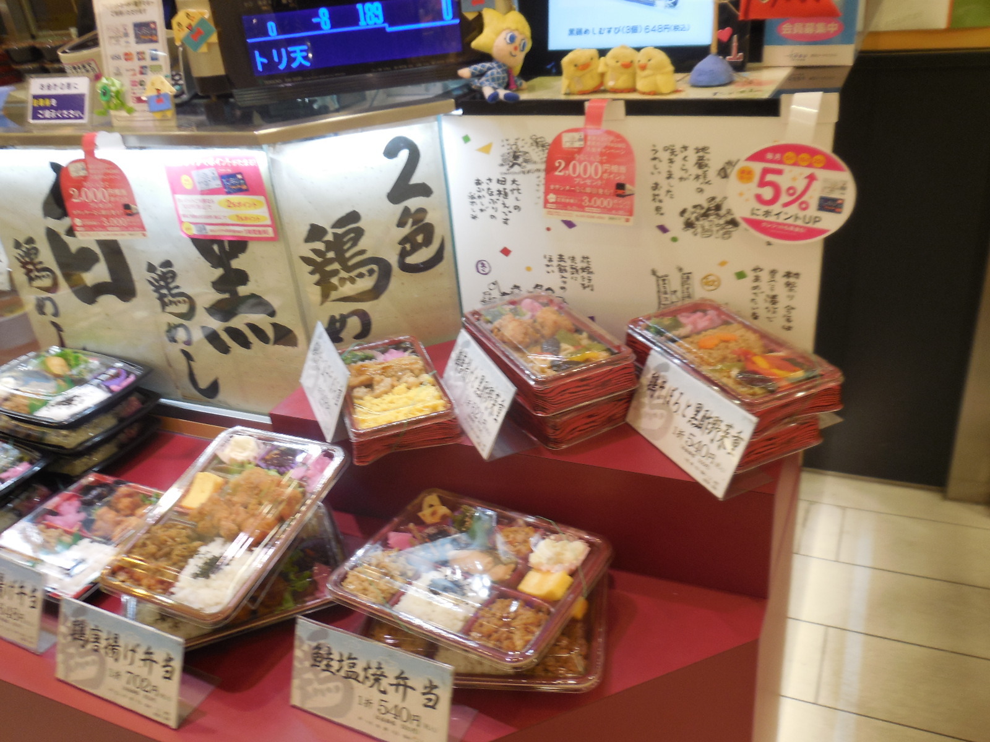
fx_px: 858
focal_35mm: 30
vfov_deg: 46.8
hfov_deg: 60.0
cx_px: 495
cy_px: 371
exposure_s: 1/40
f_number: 3.2
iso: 125
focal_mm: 5.3
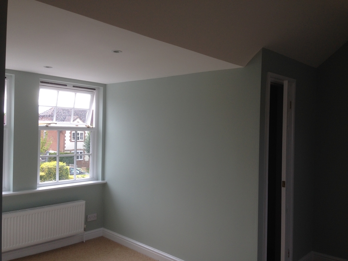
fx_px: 332
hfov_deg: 55.4
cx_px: 174
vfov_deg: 42.9
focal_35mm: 33
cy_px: 130
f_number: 2.4
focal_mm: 4.12
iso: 50
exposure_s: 1/141
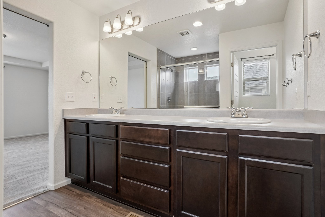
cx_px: 162
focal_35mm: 18
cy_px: 108
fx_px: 162
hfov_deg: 90.0
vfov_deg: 67.4
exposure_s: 1/30
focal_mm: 12
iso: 400
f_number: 8
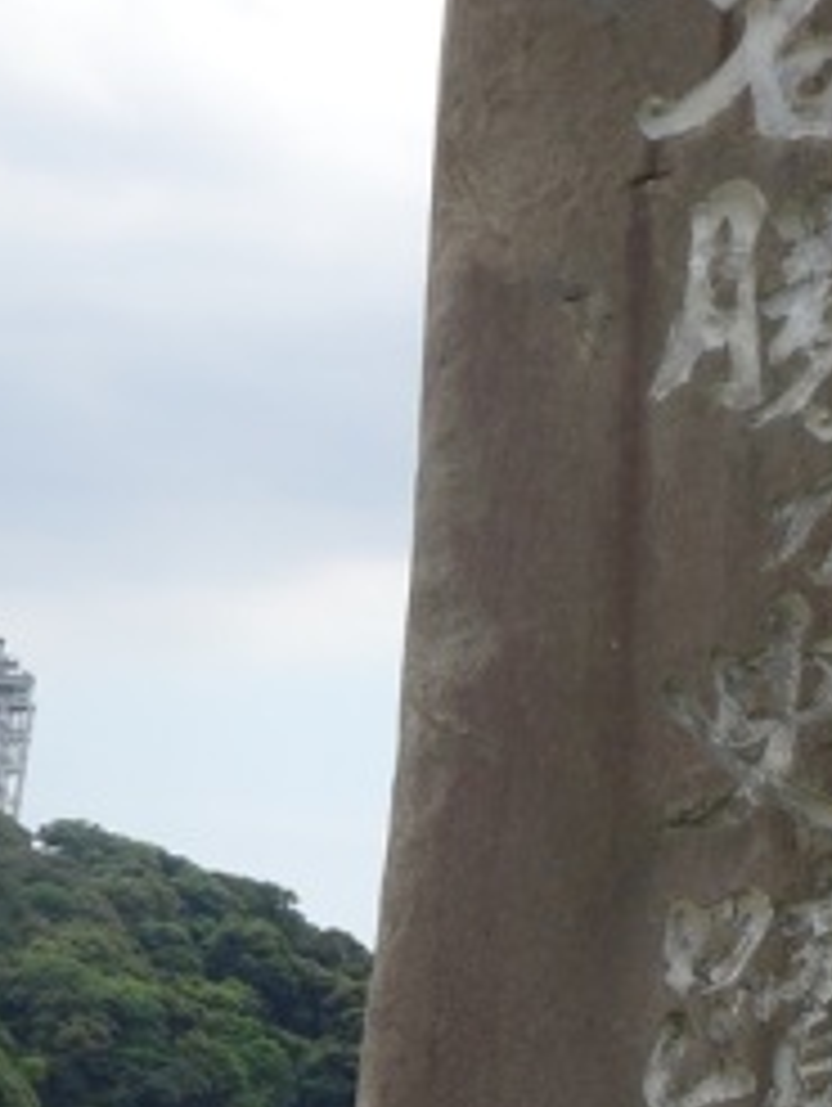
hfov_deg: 10.5
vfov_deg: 13.8
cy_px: 832
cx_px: 376
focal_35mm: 142
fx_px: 4543
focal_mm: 12.01
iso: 80
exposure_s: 1/500
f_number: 5
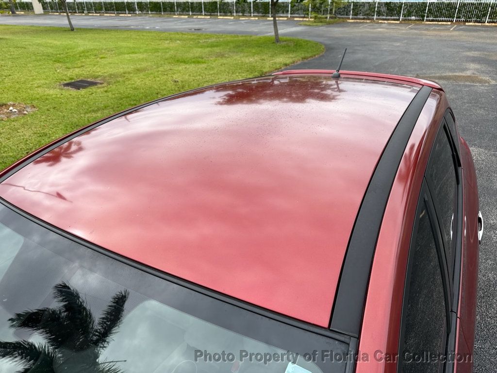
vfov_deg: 56.8
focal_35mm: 24
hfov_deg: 71.6
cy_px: 186
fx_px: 345
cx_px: 248
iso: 80
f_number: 1.78
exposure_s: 1/1585
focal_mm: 6.76
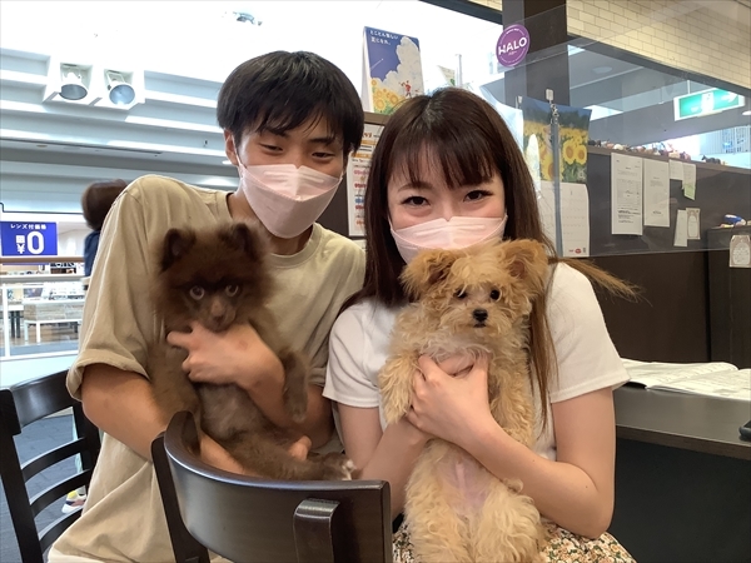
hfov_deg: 58.4
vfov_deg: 45.4
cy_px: 282
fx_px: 673
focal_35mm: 31
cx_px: 376
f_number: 2.4
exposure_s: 1/60
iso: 80
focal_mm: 3.3
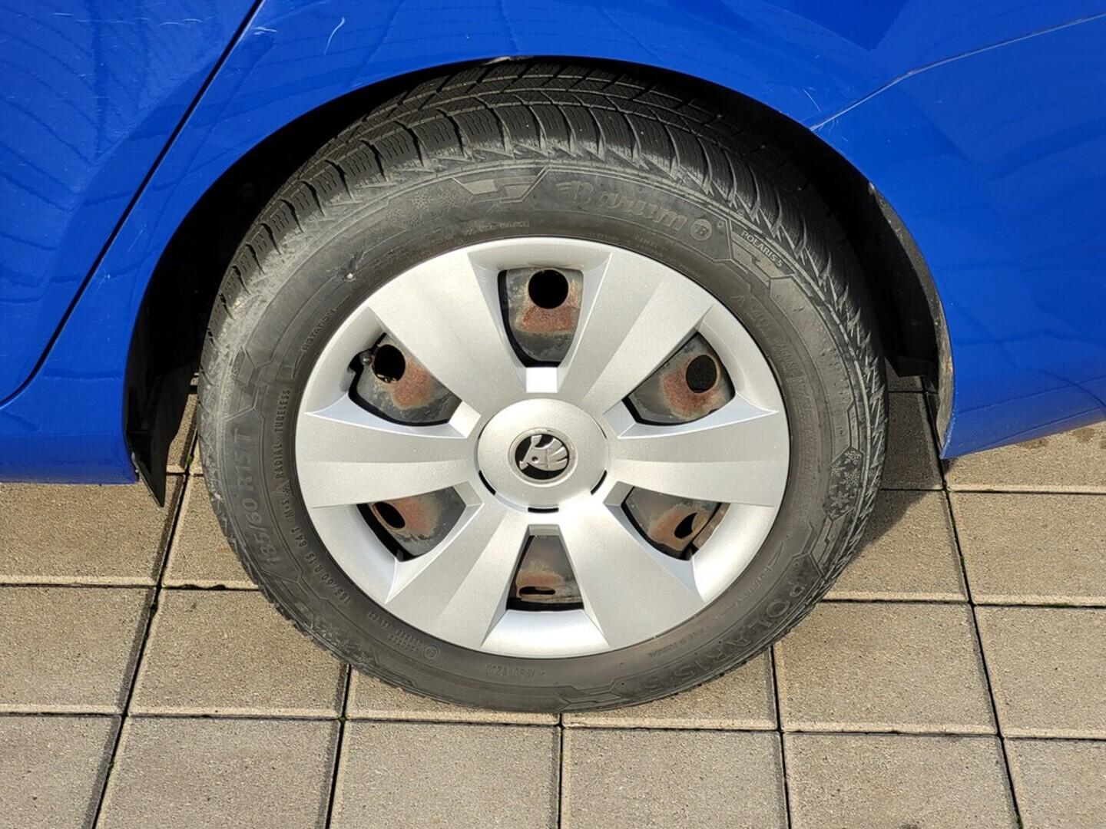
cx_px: 553
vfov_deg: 19.4
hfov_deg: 25.7
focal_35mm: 76
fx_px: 2428
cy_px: 414
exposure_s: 1/273
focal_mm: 7.12
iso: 25
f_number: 2.4
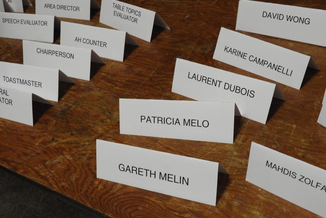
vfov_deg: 28.1
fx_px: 435
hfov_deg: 41.1
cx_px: 160
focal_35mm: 48
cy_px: 119
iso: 400
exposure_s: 1/25
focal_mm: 8.1
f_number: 4
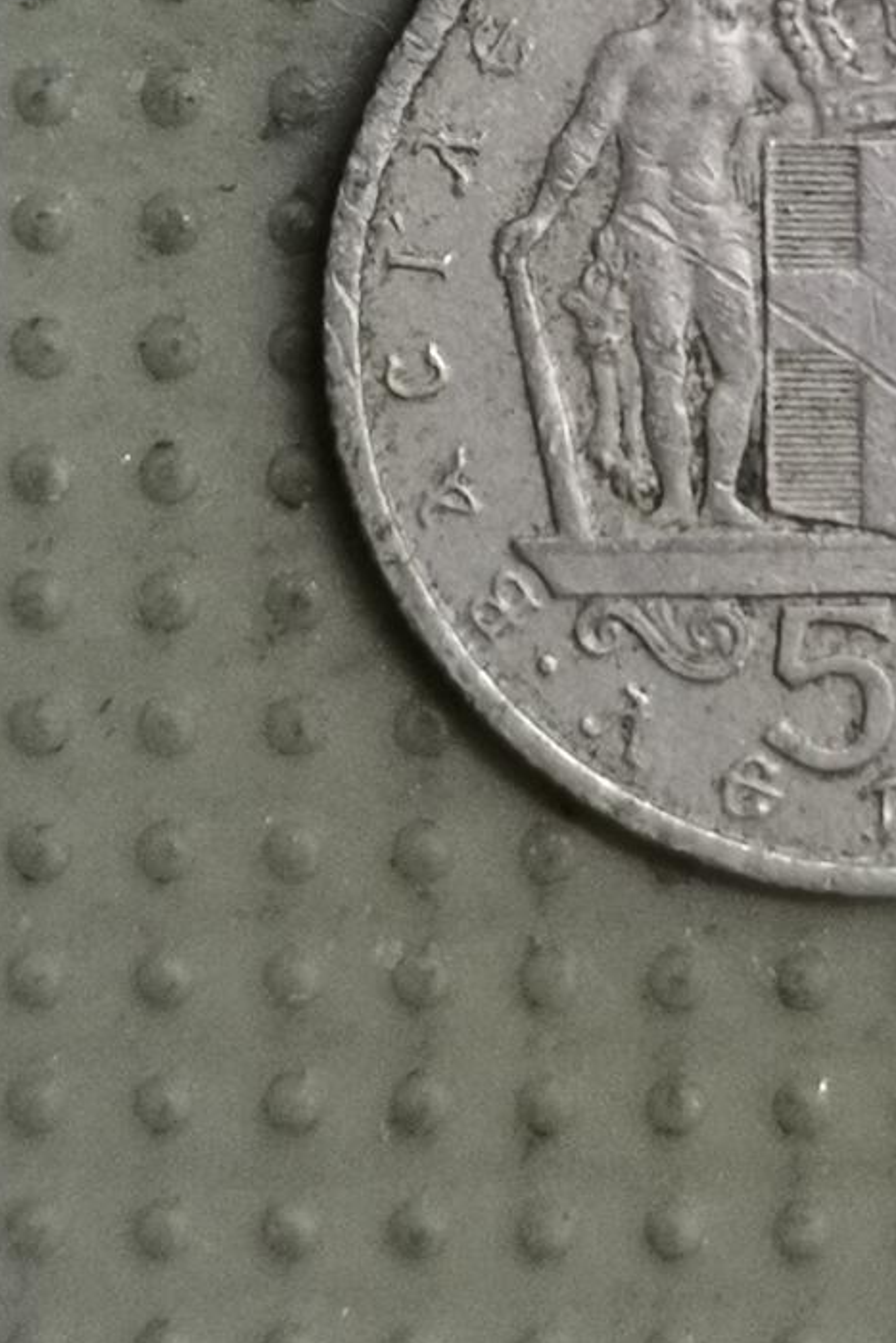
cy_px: -238
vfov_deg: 14.3
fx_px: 5186
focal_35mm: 139
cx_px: 842
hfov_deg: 9.8
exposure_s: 1/25.7
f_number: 1.8
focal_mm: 4.75
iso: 400
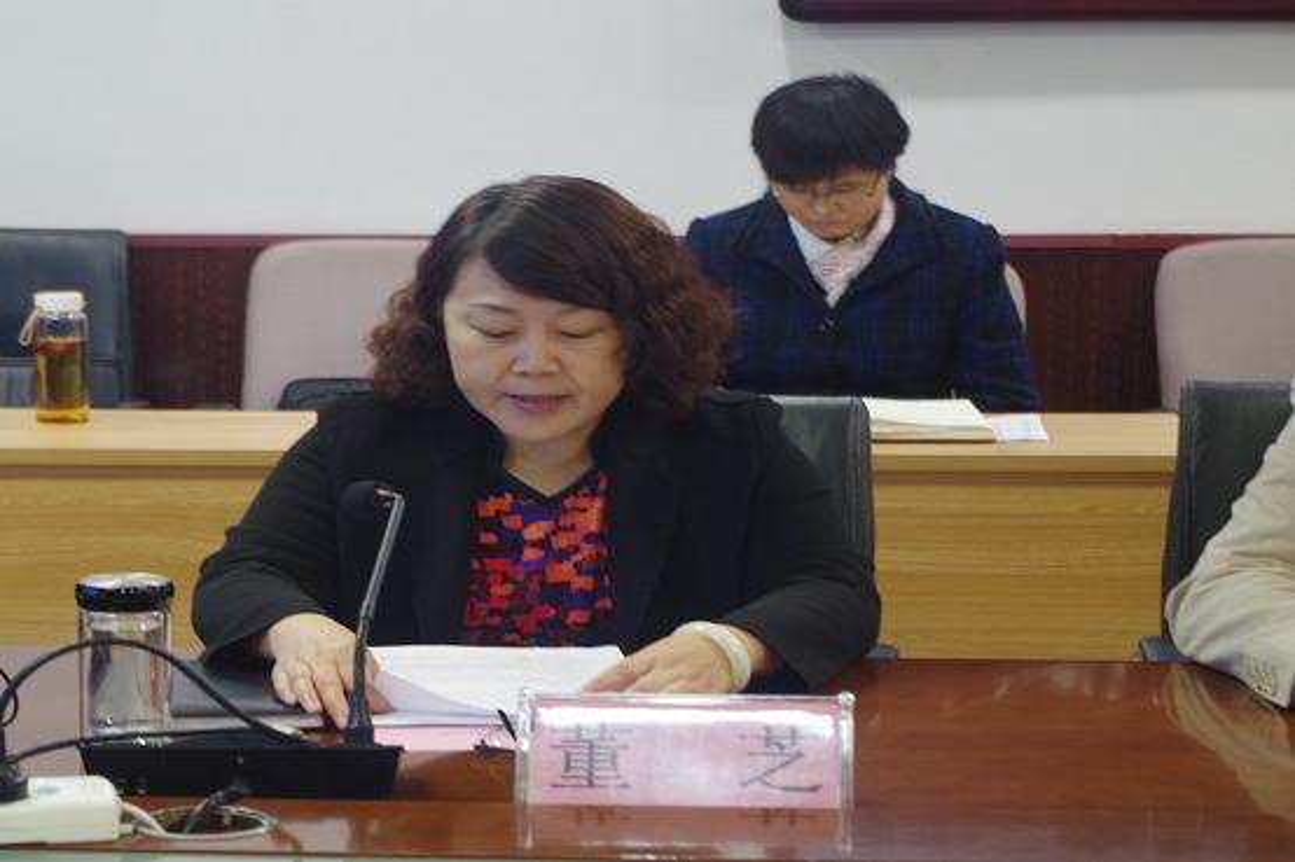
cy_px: 431
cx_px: 648
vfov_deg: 16.6
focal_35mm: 82
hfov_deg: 24.8
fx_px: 2949
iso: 400
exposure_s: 1/3.33
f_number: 5.6
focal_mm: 55
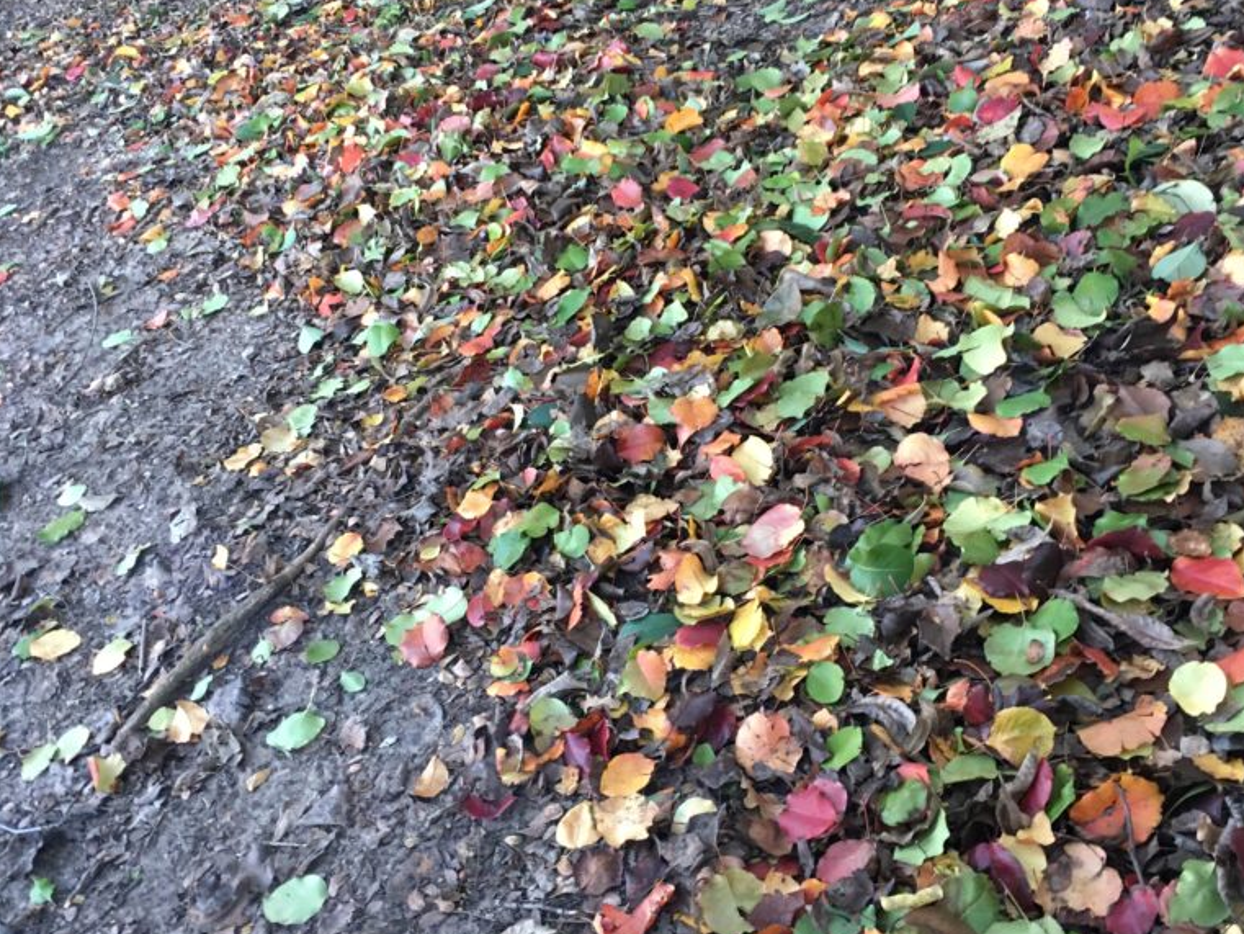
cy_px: 407
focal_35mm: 39
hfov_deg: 47.9
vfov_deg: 36.8
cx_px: 623
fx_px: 1402
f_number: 2.2
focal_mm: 4.15
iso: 100
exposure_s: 1/30
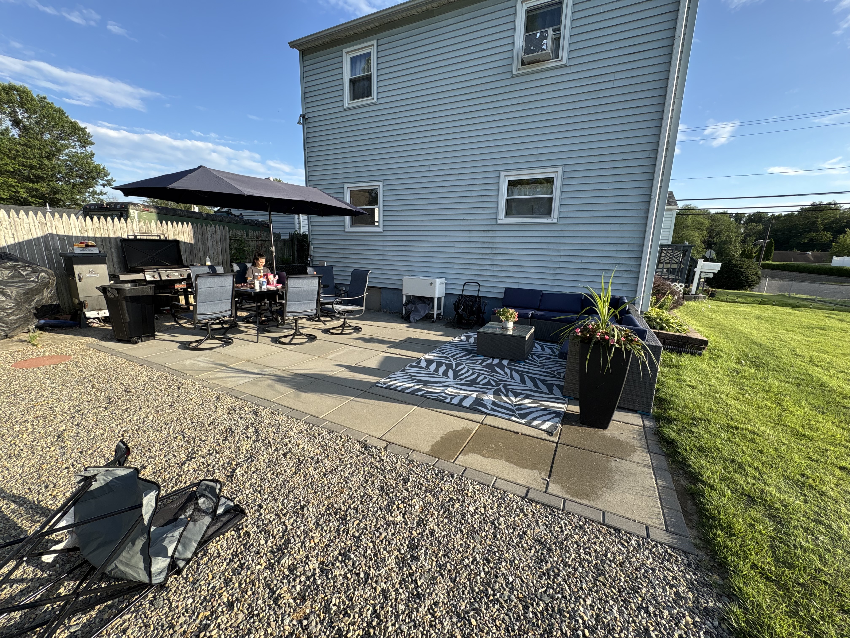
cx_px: 425
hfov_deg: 102.1
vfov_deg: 85.7
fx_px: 344
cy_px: 319
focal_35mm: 14
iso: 40
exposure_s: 1/582
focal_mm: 2.22
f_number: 2.2
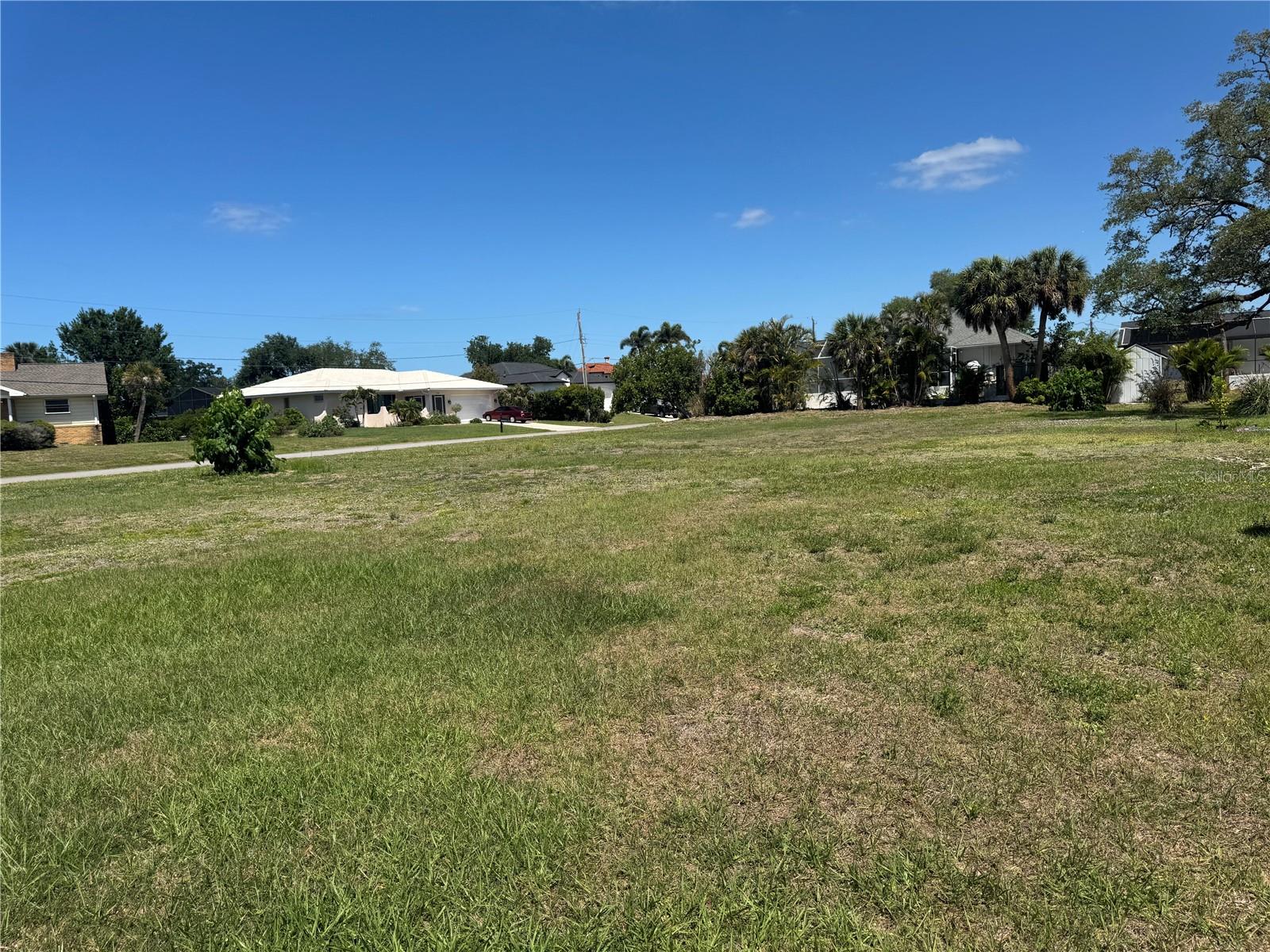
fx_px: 881
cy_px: 476
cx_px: 635
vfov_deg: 56.8
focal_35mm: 24
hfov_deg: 71.6
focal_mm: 6.76
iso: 80
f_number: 1.78
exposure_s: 1/4950
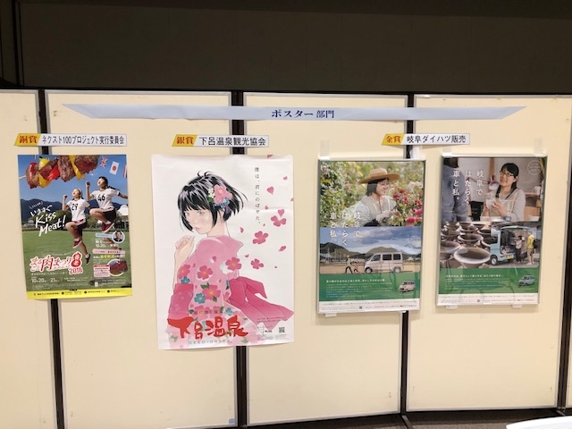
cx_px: 286
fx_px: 463
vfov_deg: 49.7
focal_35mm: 28
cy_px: 214
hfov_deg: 63.4
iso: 32
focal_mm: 4
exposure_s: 1/30
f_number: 1.8
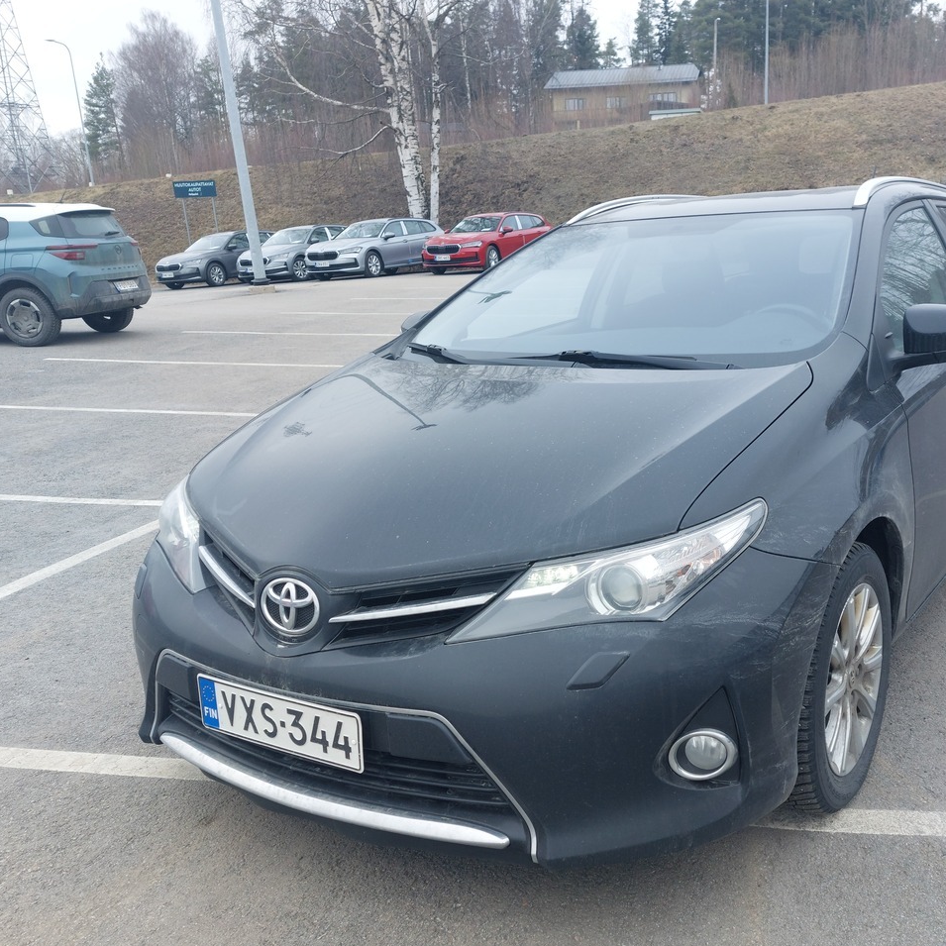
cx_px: 598
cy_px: 527
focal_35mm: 32
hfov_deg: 50.5
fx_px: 989
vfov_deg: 51.0
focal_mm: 5.23
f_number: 1.8
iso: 25
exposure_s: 1/347
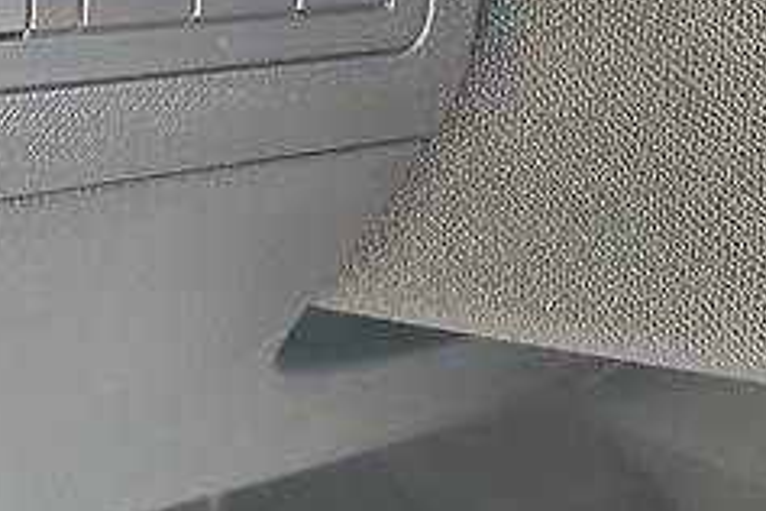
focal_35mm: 73
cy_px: 110
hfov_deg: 26.4
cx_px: 26
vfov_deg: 18.5
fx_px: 1553
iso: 500
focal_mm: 4.3
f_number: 2.4
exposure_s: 1/50
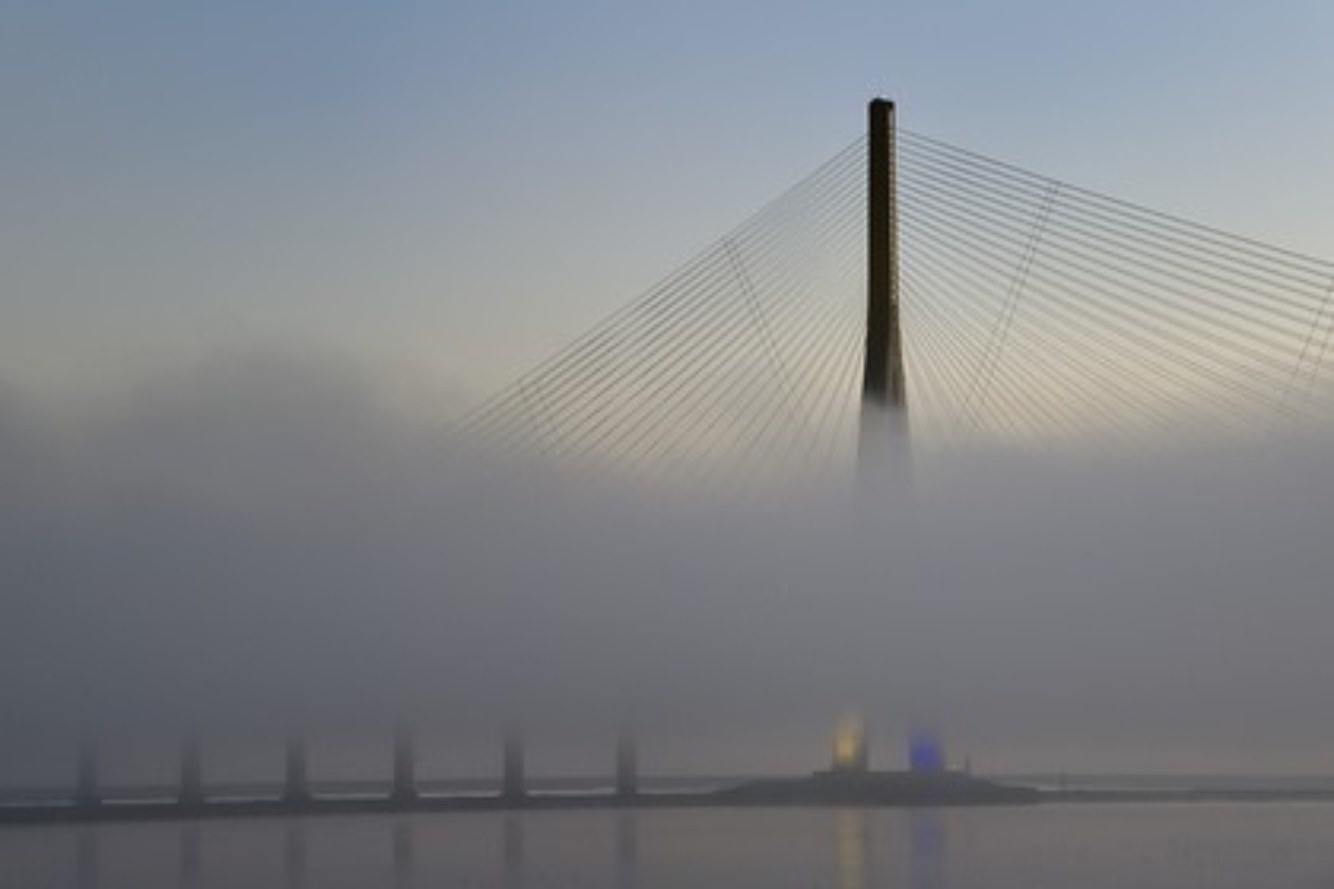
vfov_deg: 10.5
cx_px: 667
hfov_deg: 15.8
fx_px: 4817
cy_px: 444
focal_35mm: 130
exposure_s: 1/20
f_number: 5.6
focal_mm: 130
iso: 800
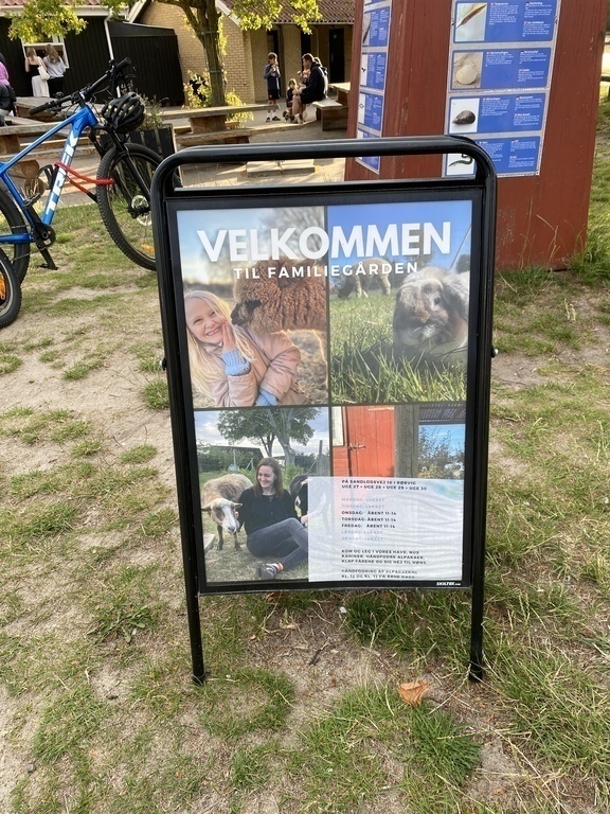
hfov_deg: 53.1
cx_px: 305
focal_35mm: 26
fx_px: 611
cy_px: 407
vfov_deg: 67.3
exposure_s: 1/204
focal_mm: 4.25
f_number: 1.8
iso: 32
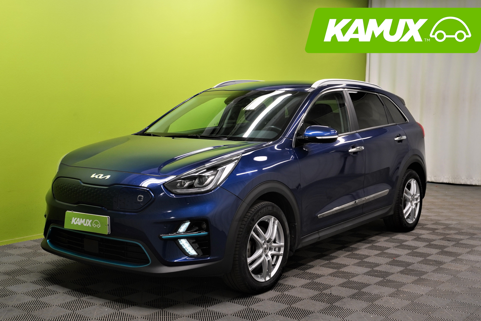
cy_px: 167
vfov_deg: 29.2
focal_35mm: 46
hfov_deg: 42.7
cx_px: 239
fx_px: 615
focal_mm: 28
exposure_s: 1/20
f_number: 7.1
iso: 320
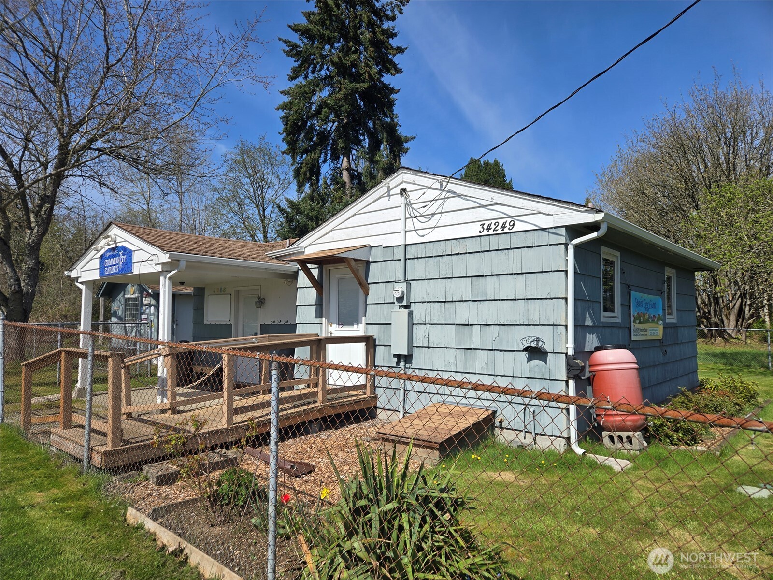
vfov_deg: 58.9
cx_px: 386
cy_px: 290
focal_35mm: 23
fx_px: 514
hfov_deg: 73.9
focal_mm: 5.4
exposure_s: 1/2283
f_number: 1.8
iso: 25
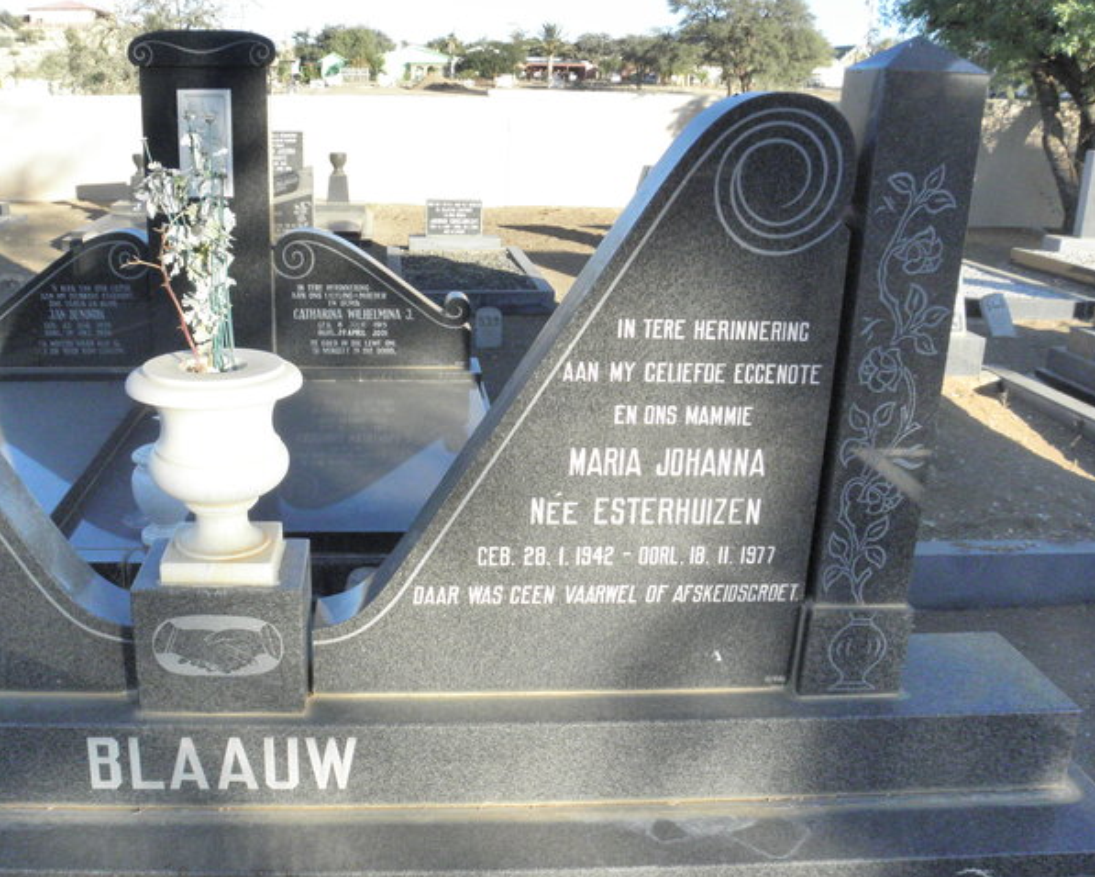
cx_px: 409
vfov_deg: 43.3
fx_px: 1102
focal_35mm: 34
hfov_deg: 52.3
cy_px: 477
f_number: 5.6
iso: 200
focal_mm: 4.6
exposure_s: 1/320
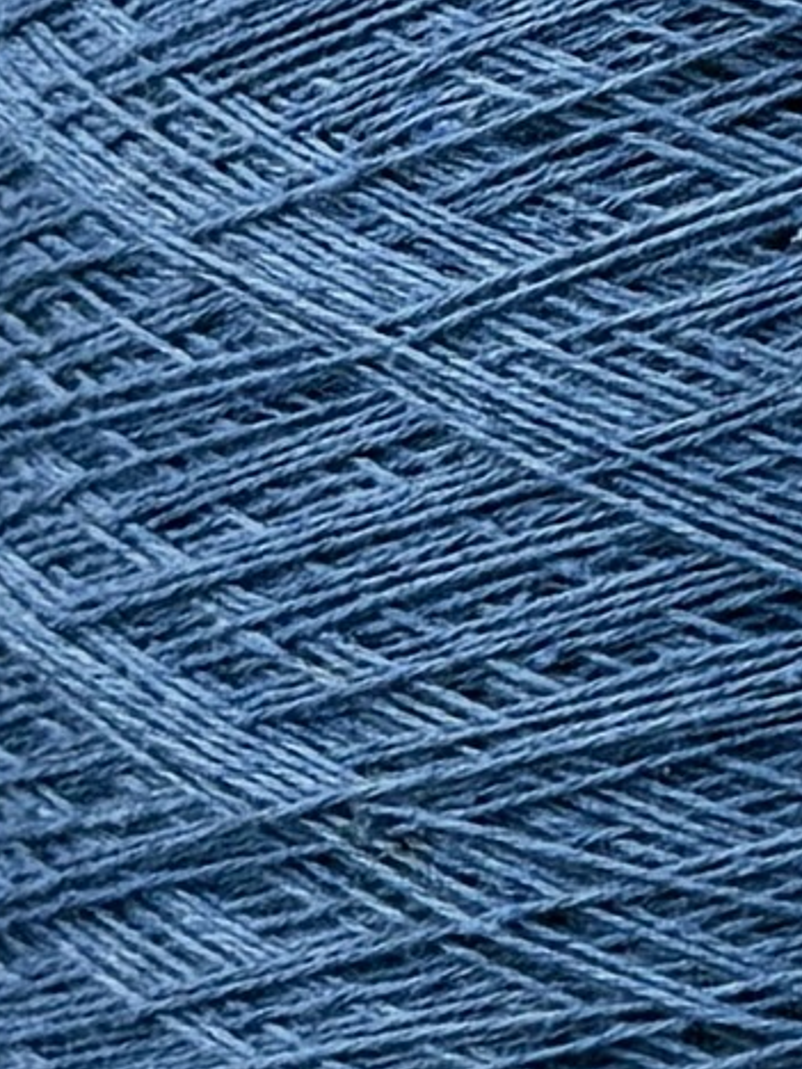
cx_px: 1140
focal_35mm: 105
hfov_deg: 13.4
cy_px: 534
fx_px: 3244
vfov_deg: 18.7
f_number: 1.78
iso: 80
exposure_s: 1/677
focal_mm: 6.76
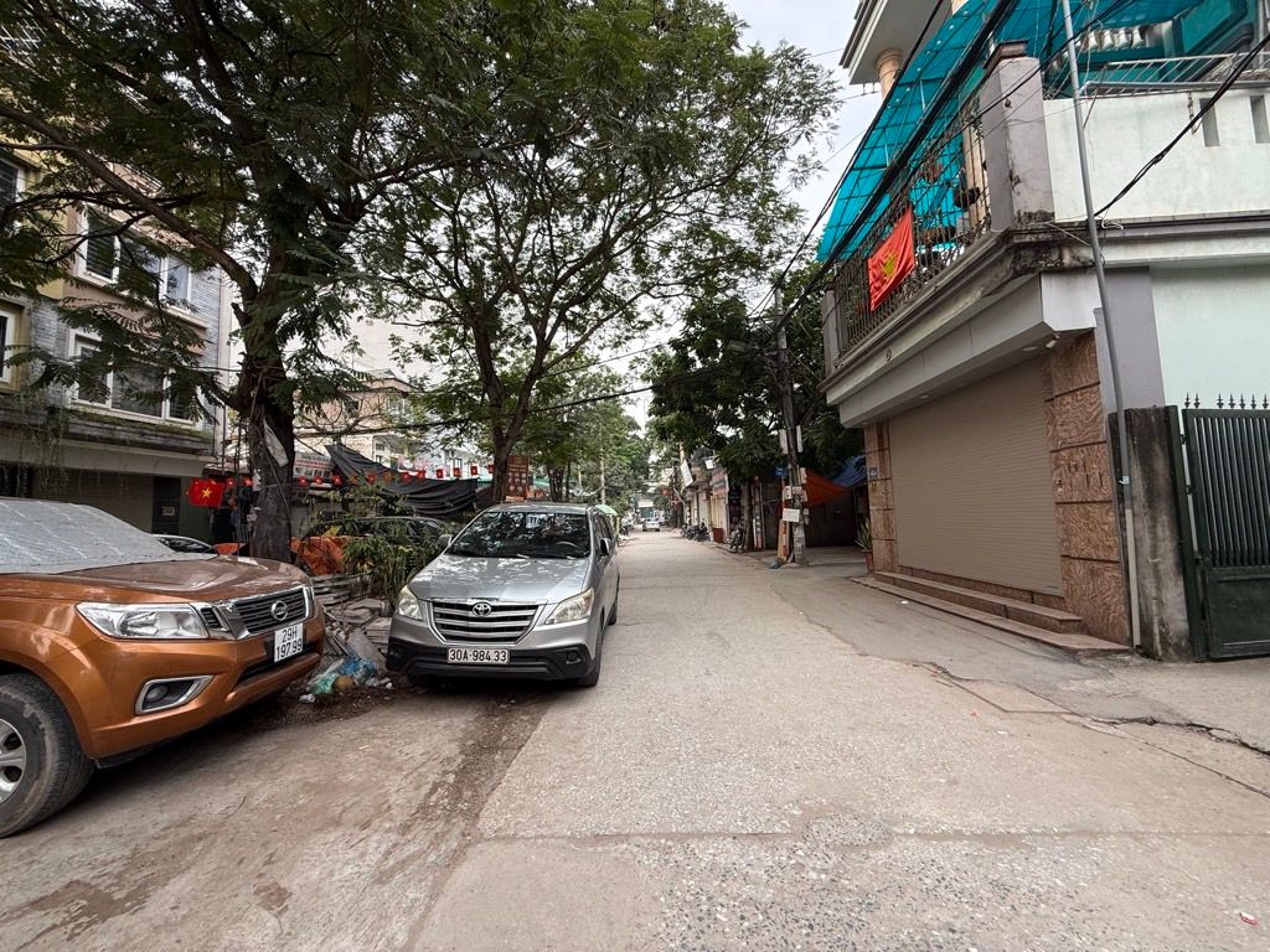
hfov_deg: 102.1
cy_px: 476
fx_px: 514
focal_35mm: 14
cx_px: 635
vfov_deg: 85.7
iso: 64
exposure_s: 1/121
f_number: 2.2
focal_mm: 2.22
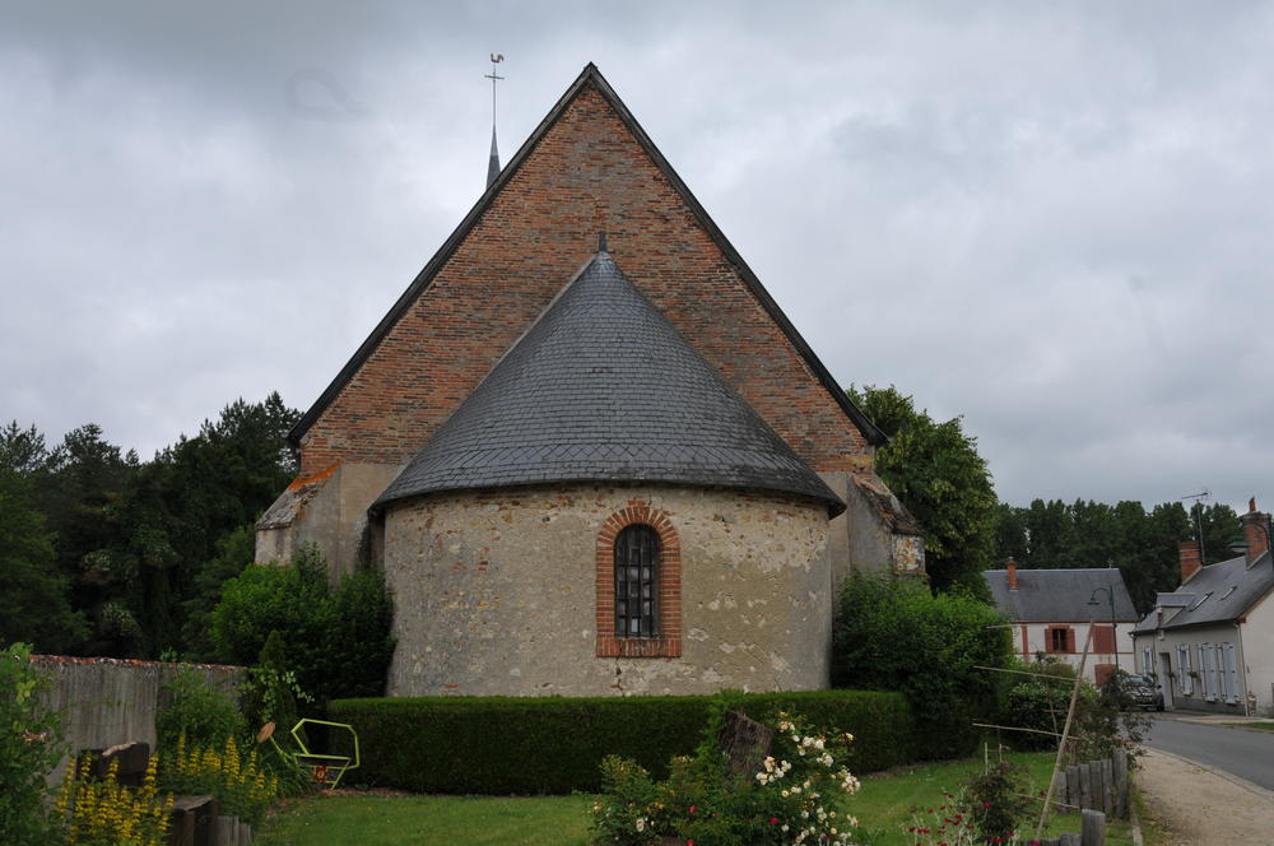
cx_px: 637
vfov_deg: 34.1
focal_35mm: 39
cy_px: 423
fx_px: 1378
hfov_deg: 49.6
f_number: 10
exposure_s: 1/400
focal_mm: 26
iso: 200
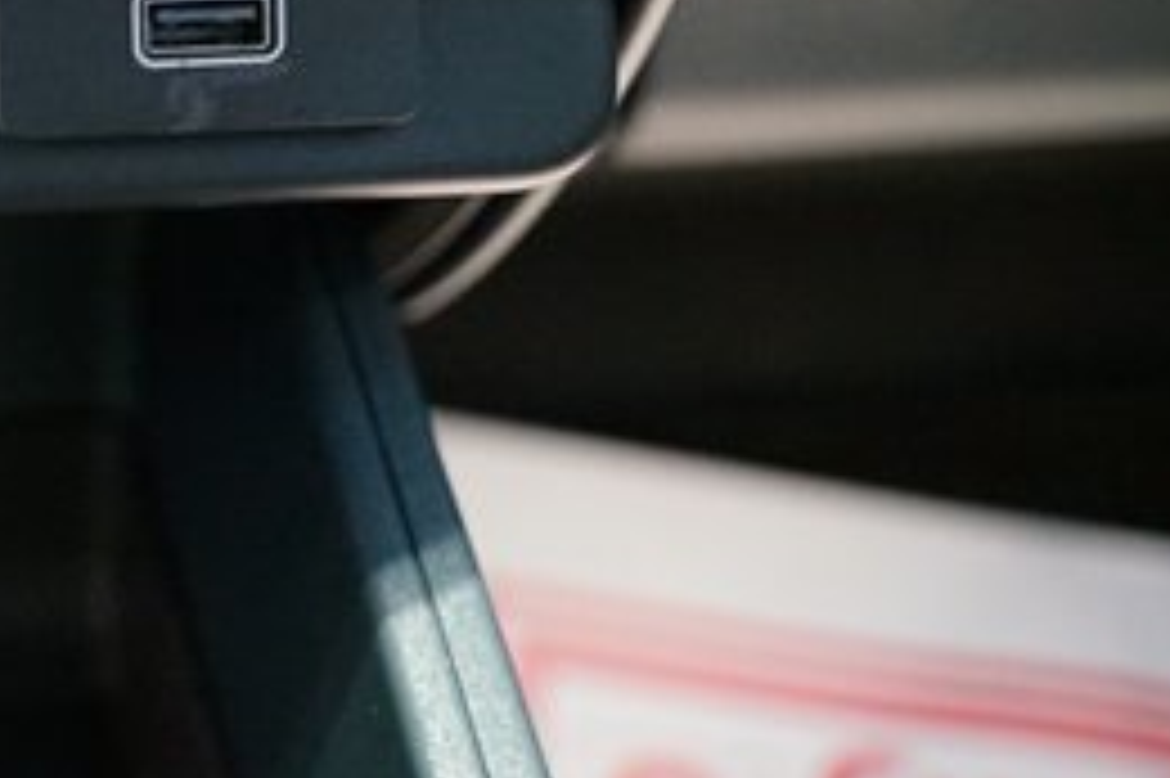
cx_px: -198
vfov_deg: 19.3
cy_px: 65
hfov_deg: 26.4
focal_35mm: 69
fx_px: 2241
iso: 6400
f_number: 2.8
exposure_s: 1/3
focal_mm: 28
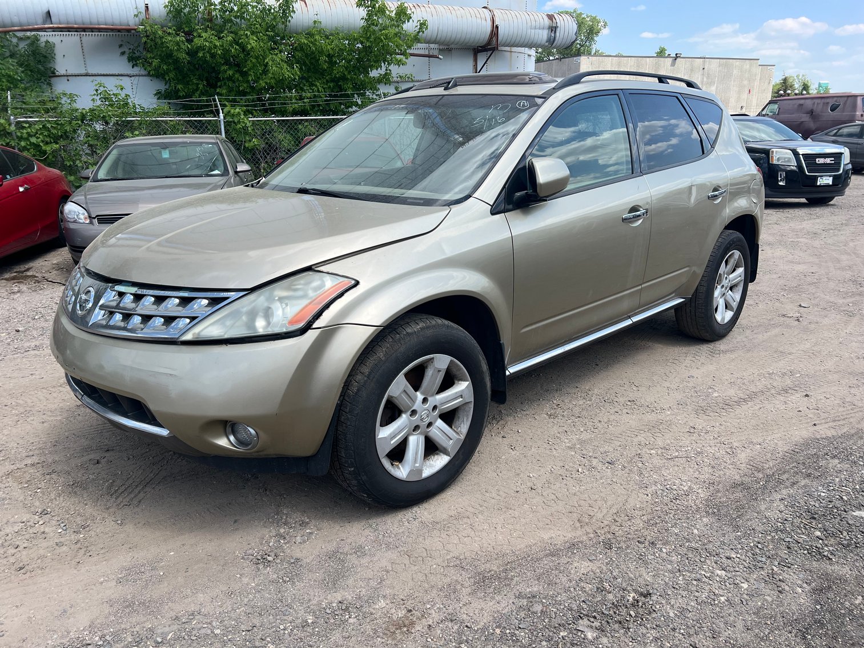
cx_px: 432
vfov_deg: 53.1
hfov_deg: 67.3
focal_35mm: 26
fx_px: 649
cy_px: 324
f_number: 1.5
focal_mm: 5.7
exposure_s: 1/2165
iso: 50
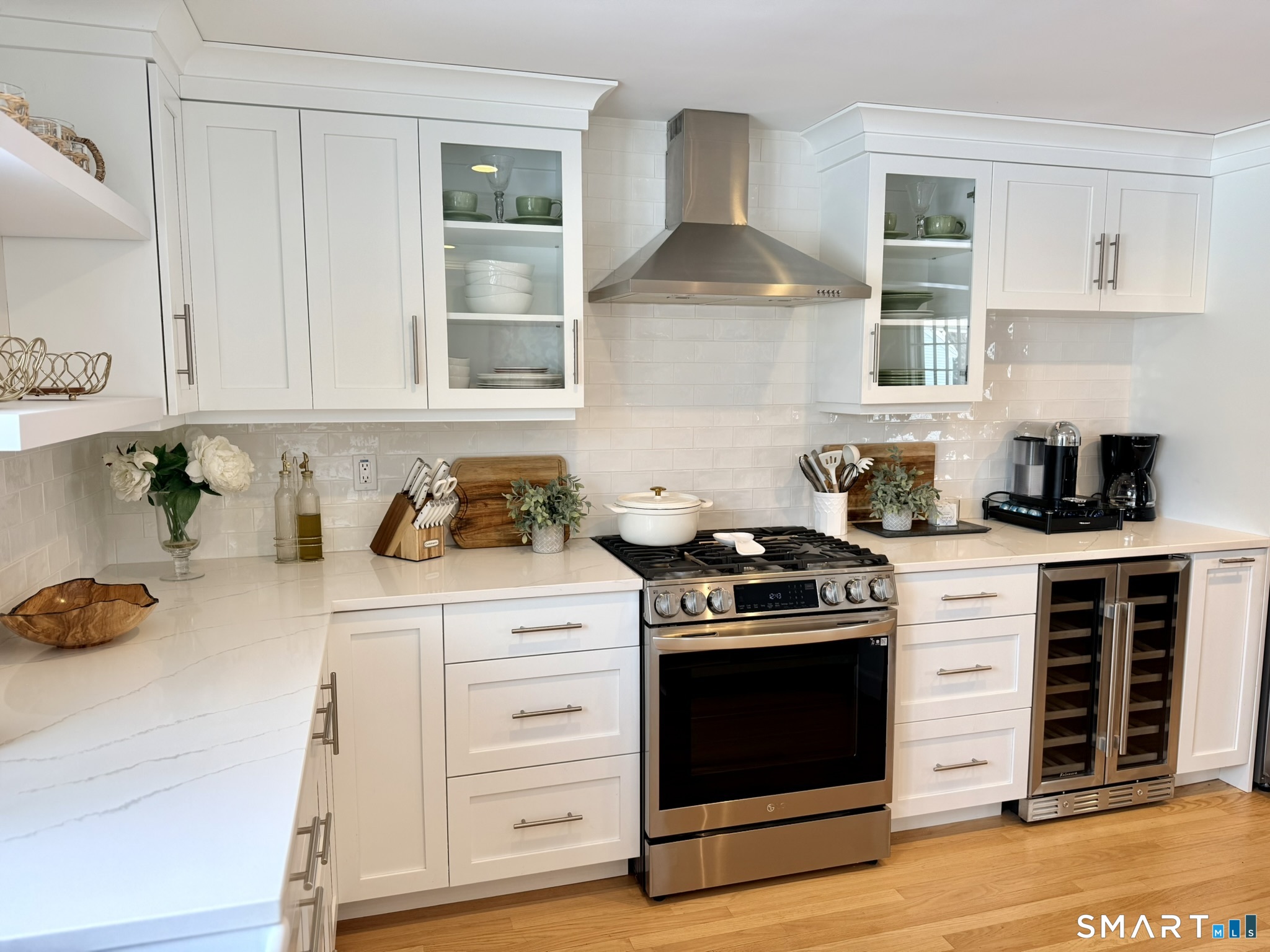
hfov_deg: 71.6
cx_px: 635
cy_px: 476
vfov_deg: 56.8
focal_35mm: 24
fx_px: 881
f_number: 1.78
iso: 80
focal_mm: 6.76
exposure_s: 1/120
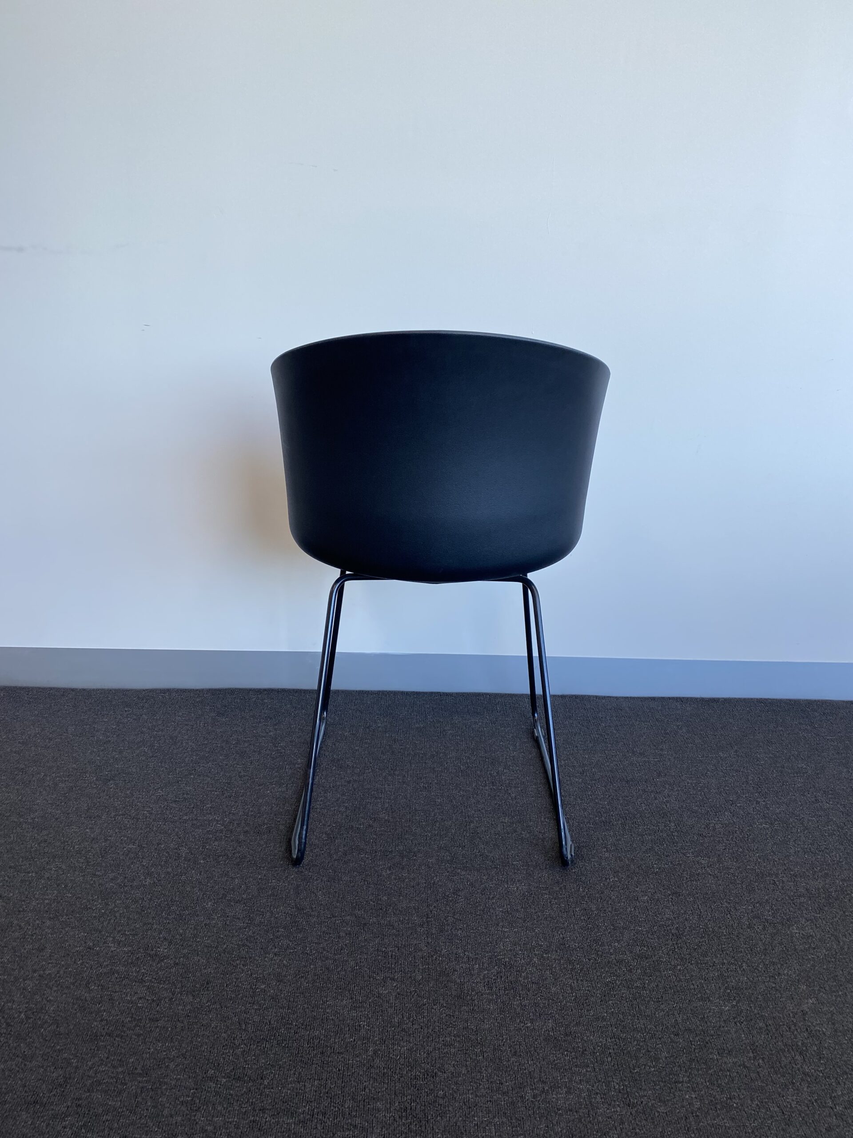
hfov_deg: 53.1
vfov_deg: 67.3
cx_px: 426
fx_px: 854
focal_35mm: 26
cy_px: 569
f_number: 1.8
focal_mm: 4.25
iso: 50
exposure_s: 1/100
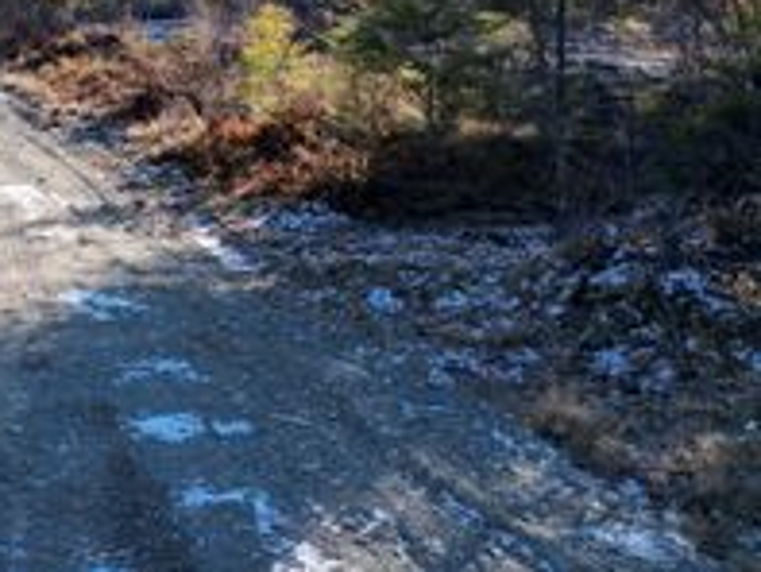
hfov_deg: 28.9
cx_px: -58
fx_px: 1342
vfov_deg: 22.8
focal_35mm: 61
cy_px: -37
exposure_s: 1/1250
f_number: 1.7
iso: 100
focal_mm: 6.72
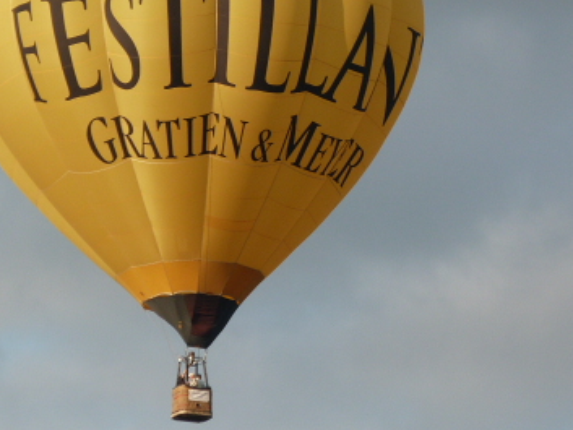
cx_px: 230
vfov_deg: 2.4
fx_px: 10184
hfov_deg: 3.2
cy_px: 136
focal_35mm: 615
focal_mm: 61
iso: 80
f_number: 4.1
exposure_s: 1/160
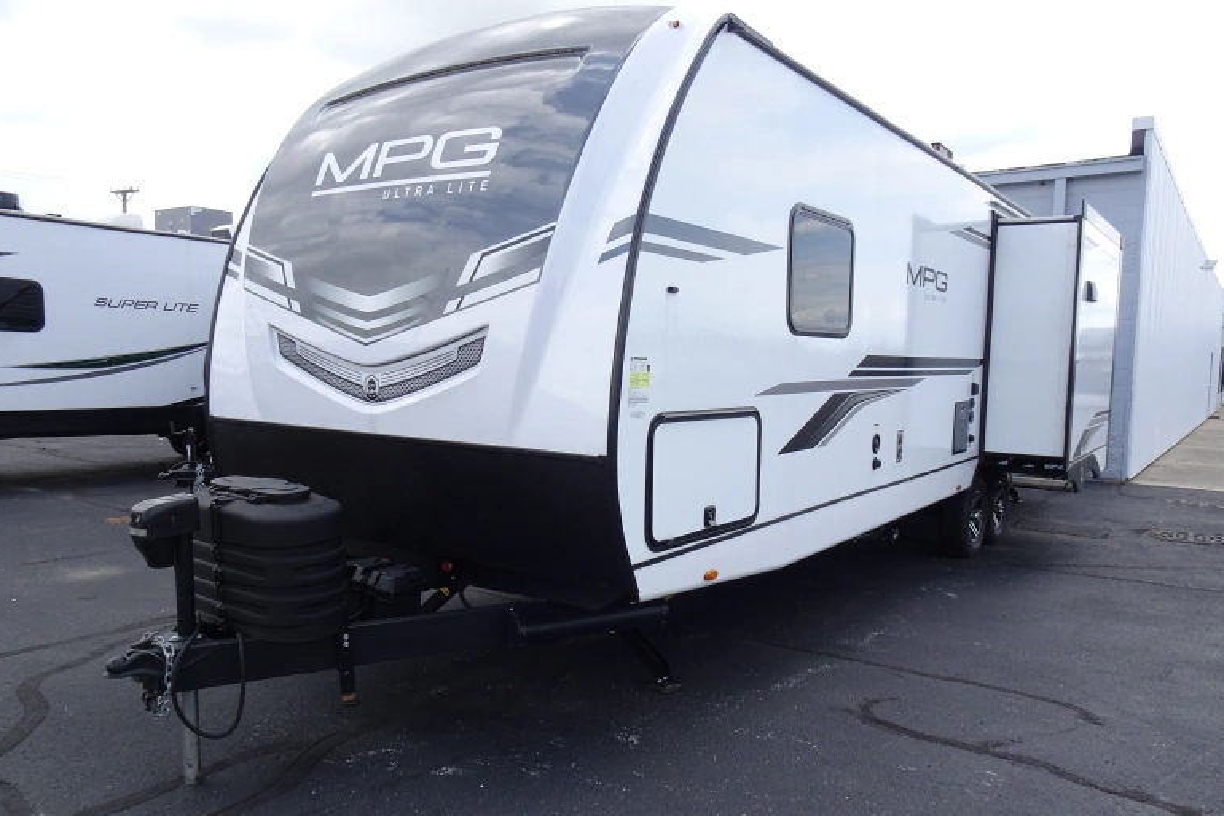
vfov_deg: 49.5
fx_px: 884
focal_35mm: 26
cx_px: 630
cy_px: 453
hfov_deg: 69.4
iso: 80
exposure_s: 1/400
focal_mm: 4.1
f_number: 3.5
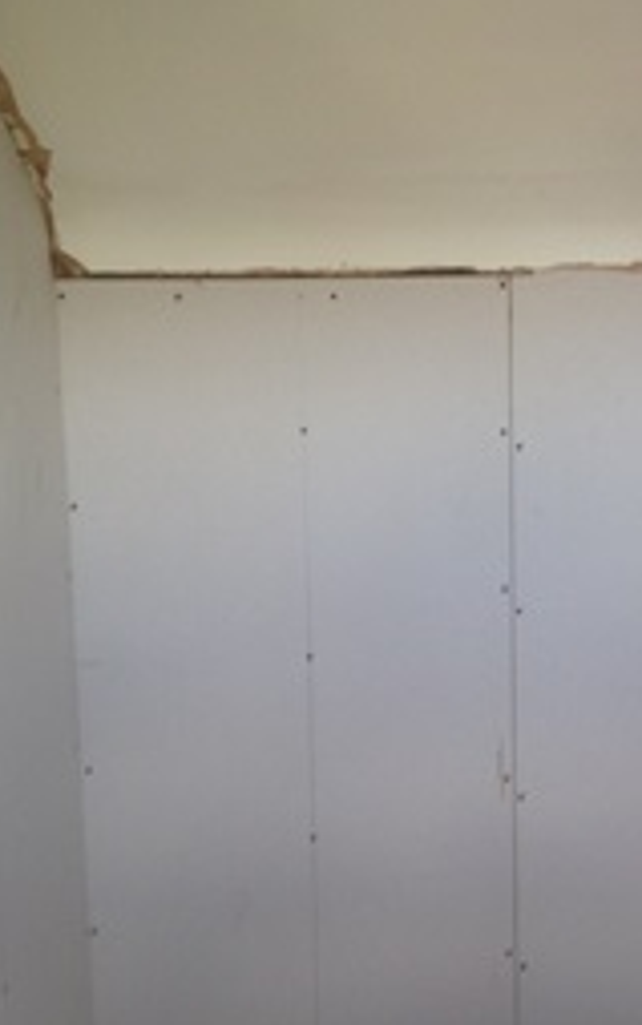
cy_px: 517
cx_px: 480
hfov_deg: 23.3
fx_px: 1538
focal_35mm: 55
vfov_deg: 36.9
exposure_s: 1/60
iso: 50
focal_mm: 4.12
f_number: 2.4
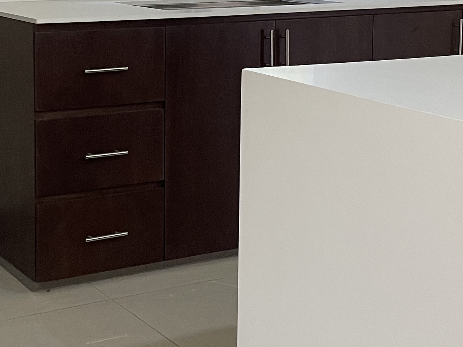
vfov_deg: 19.1
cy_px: 48
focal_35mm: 76
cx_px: 146
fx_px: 1017
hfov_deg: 25.5
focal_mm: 5.1
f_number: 1.6
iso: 200
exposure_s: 1/60
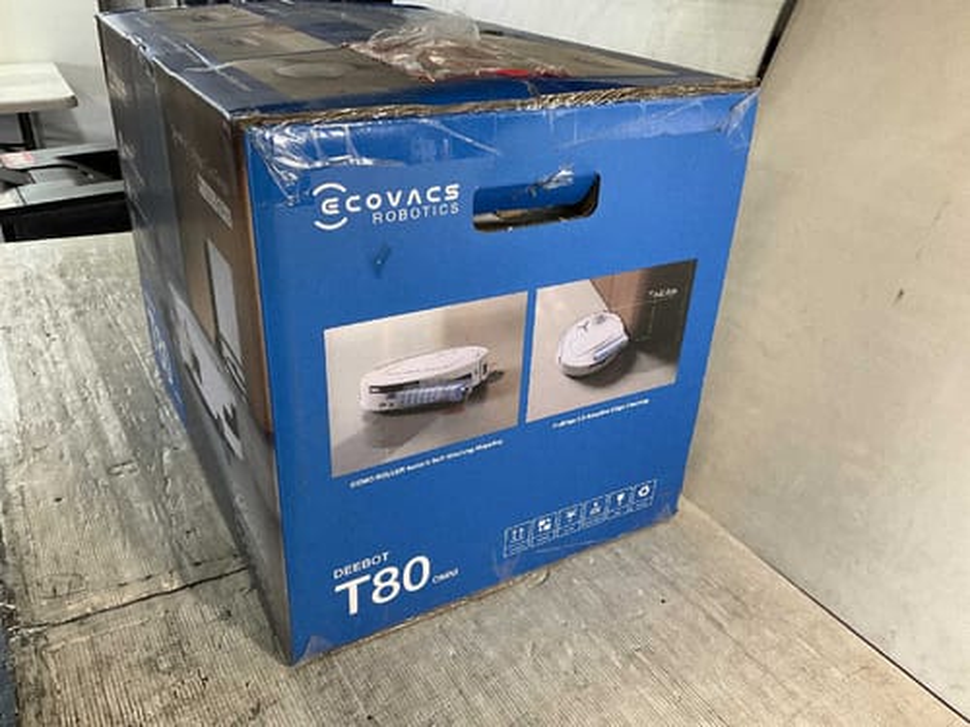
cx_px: 485
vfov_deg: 48.2
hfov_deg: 61.7
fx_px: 813
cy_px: 364
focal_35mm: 29
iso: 80
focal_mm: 3
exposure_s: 1/50
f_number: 1.8
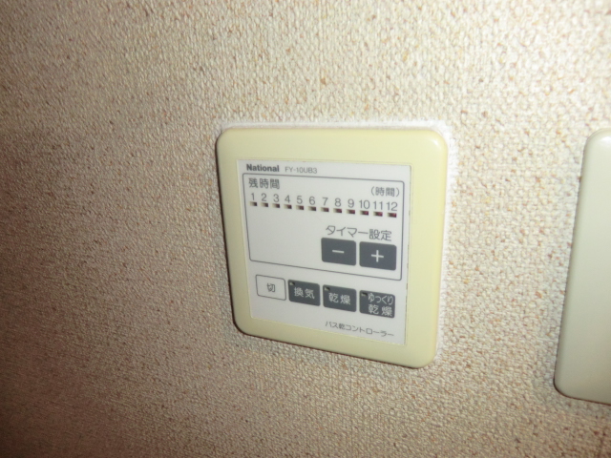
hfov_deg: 71.6
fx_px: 424
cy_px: 229
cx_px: 306
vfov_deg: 56.8
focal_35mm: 24
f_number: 3.2
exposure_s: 1/15
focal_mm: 4.3
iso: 200
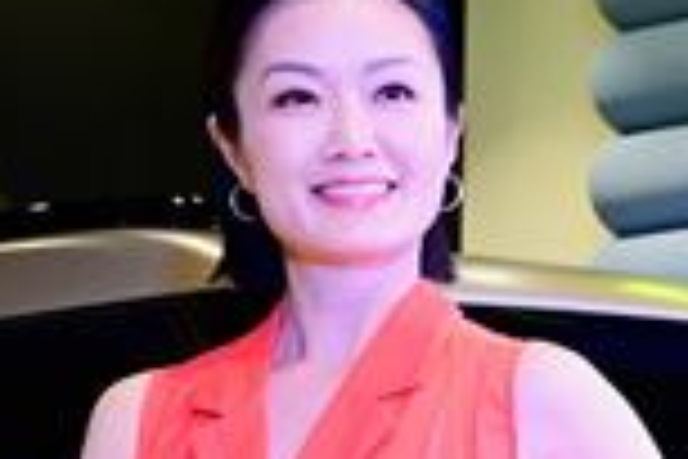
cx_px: 989
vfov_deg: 7.0
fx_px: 3593
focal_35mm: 188
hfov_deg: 10.6
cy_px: 1010
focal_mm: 28
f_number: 5.6
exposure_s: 1/100
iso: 1250
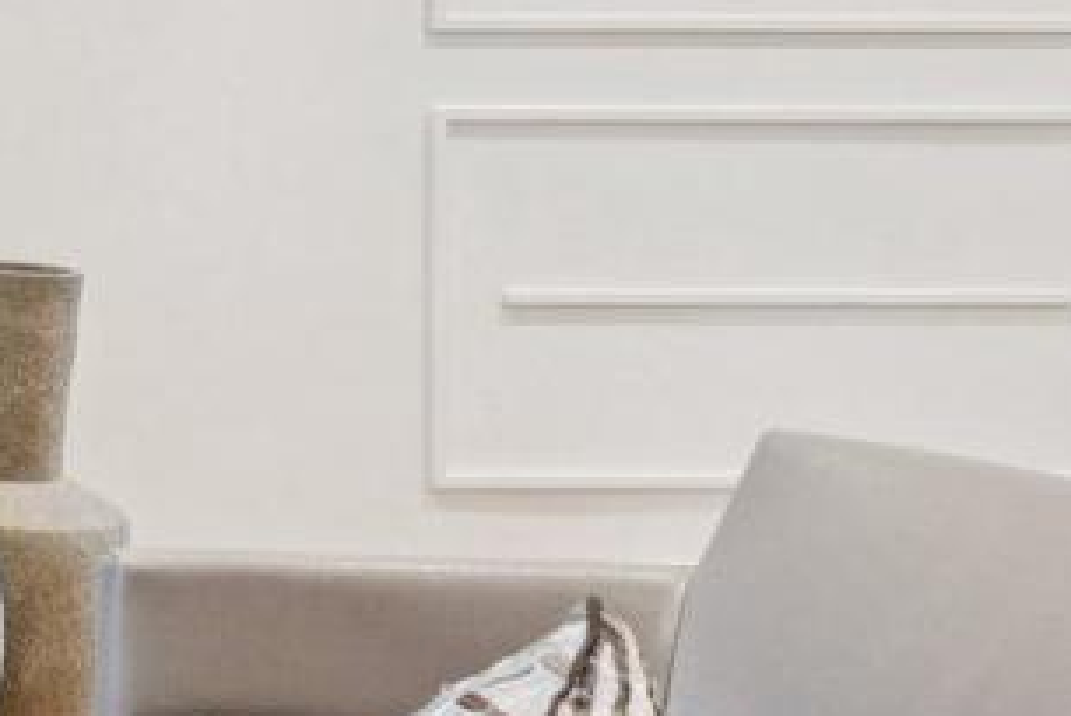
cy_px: 21
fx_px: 1965
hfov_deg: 18.6
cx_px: -1099
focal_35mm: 66
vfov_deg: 20.1
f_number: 7.1
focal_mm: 14
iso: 400
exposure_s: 1/20
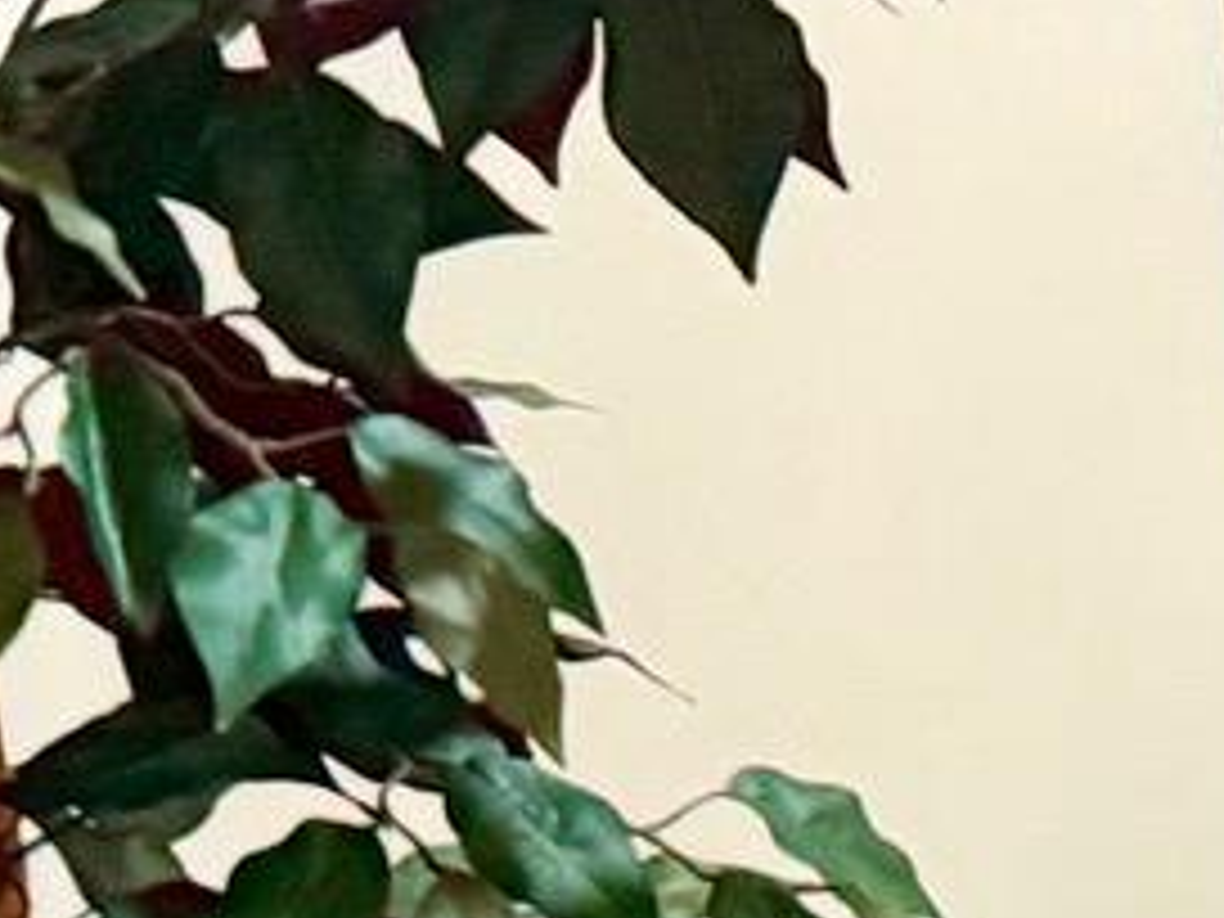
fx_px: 6400
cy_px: 54
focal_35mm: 181
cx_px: 4086
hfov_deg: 8.5
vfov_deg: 8.2
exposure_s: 1/60
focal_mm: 6.76
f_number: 1.78
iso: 400
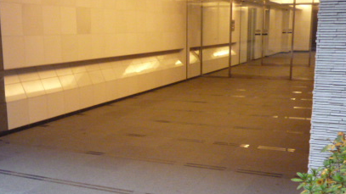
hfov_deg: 42.7
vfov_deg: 24.8
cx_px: 139
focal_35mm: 48
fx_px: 440
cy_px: 130
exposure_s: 1/60
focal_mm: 5
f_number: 3.1
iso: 800
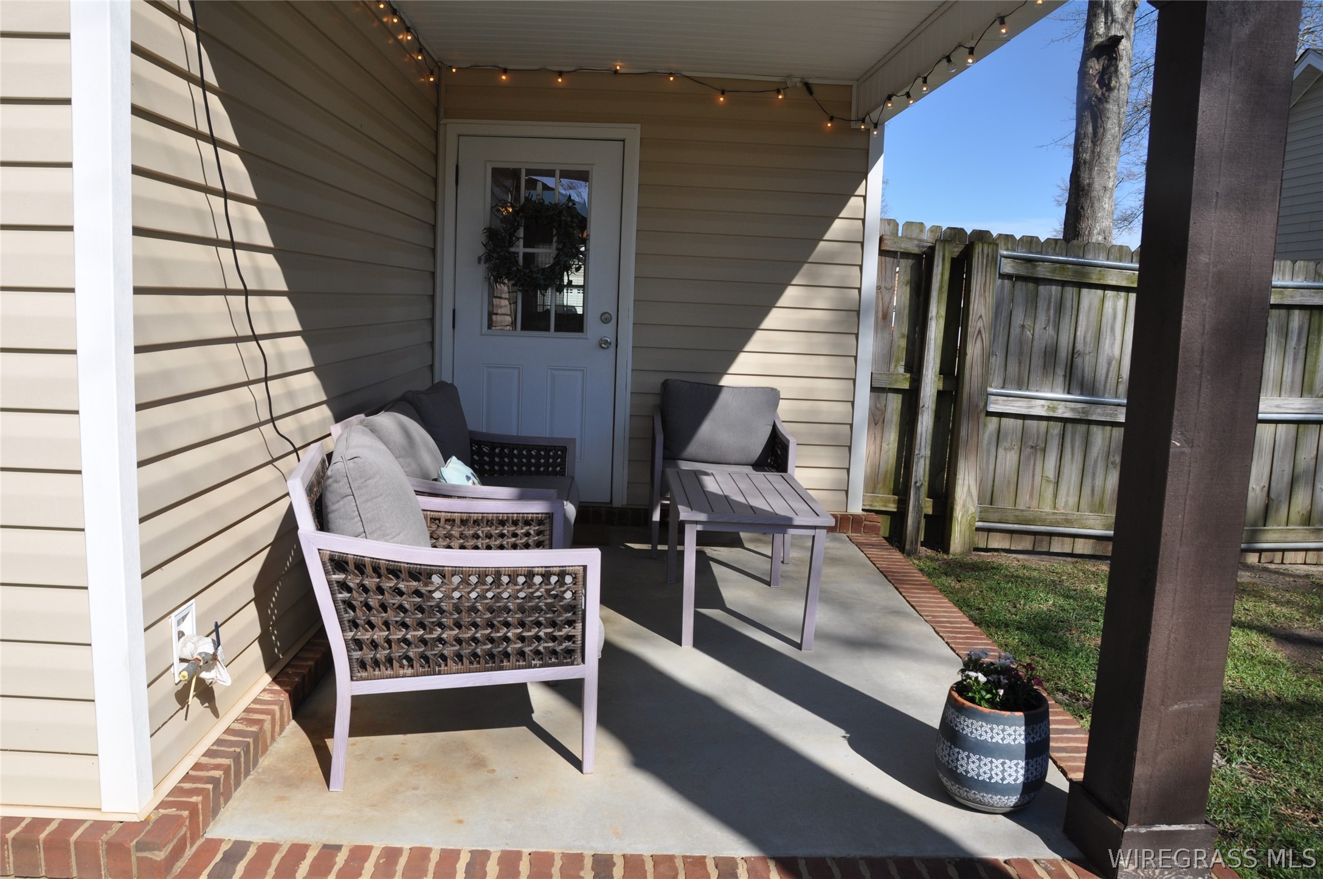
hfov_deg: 67.4
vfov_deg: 47.8
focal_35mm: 27
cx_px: 662
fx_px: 991
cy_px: 440
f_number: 9
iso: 200
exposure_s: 1/320
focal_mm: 18
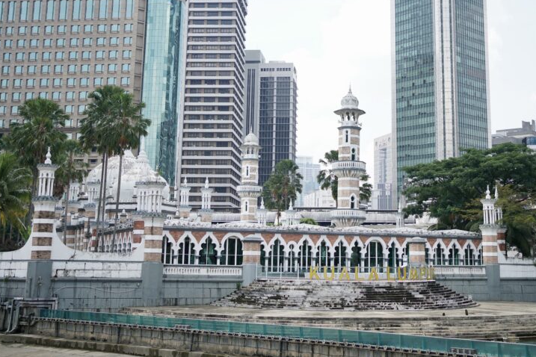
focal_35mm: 50
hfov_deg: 39.4
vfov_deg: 26.8
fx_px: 744
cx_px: 324
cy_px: 107
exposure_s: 1/3200
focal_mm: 35
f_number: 2.8
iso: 400
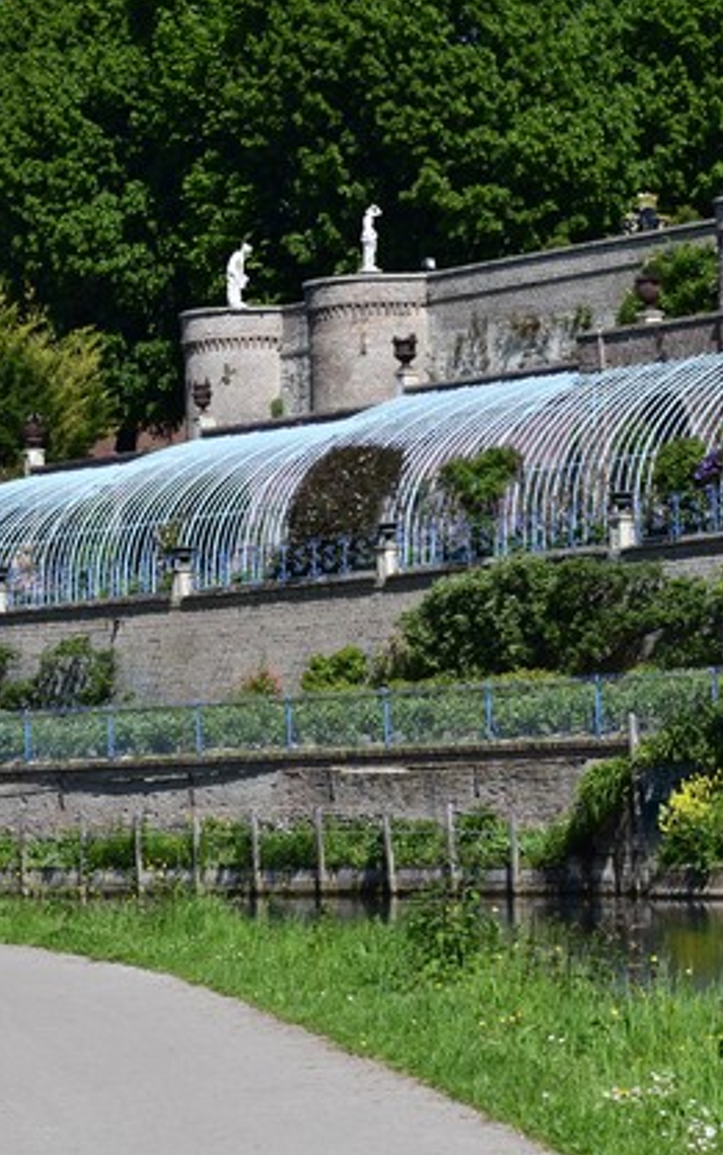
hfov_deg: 7.5
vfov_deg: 11.9
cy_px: 619
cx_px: 391
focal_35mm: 176
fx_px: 5543
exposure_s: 1/500
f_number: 11
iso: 280
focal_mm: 60
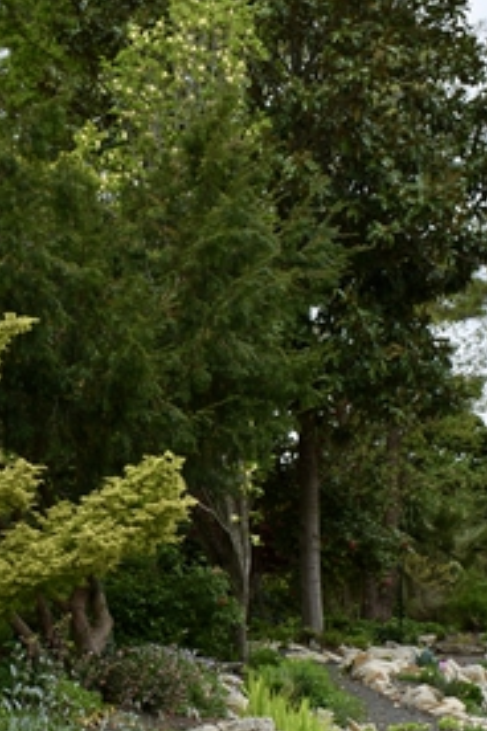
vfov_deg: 23.2
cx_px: 122
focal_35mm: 86
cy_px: 607
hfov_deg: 15.8
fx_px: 1745
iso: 100
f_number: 8
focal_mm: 22
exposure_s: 1/200
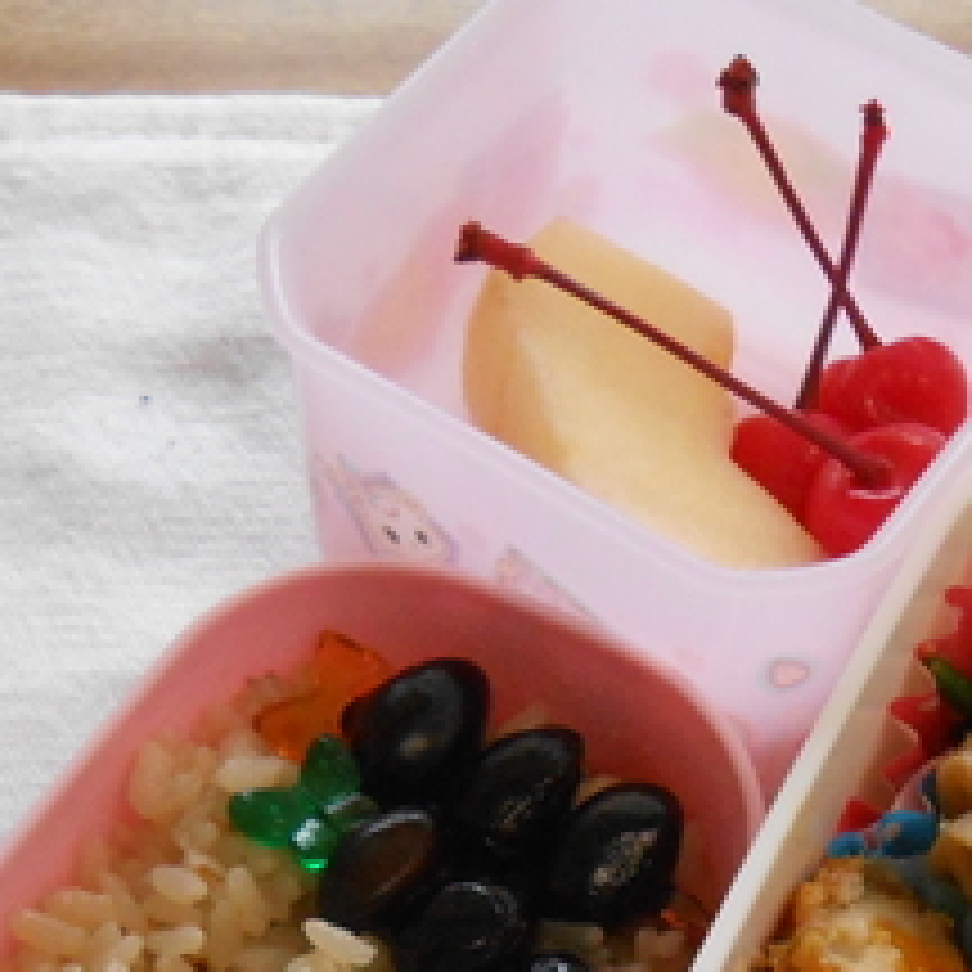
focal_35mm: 68
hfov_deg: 25.3
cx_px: 531
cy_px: 1026
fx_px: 2160
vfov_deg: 24.0
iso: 500
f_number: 3.5
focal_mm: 4.6
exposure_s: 1/125
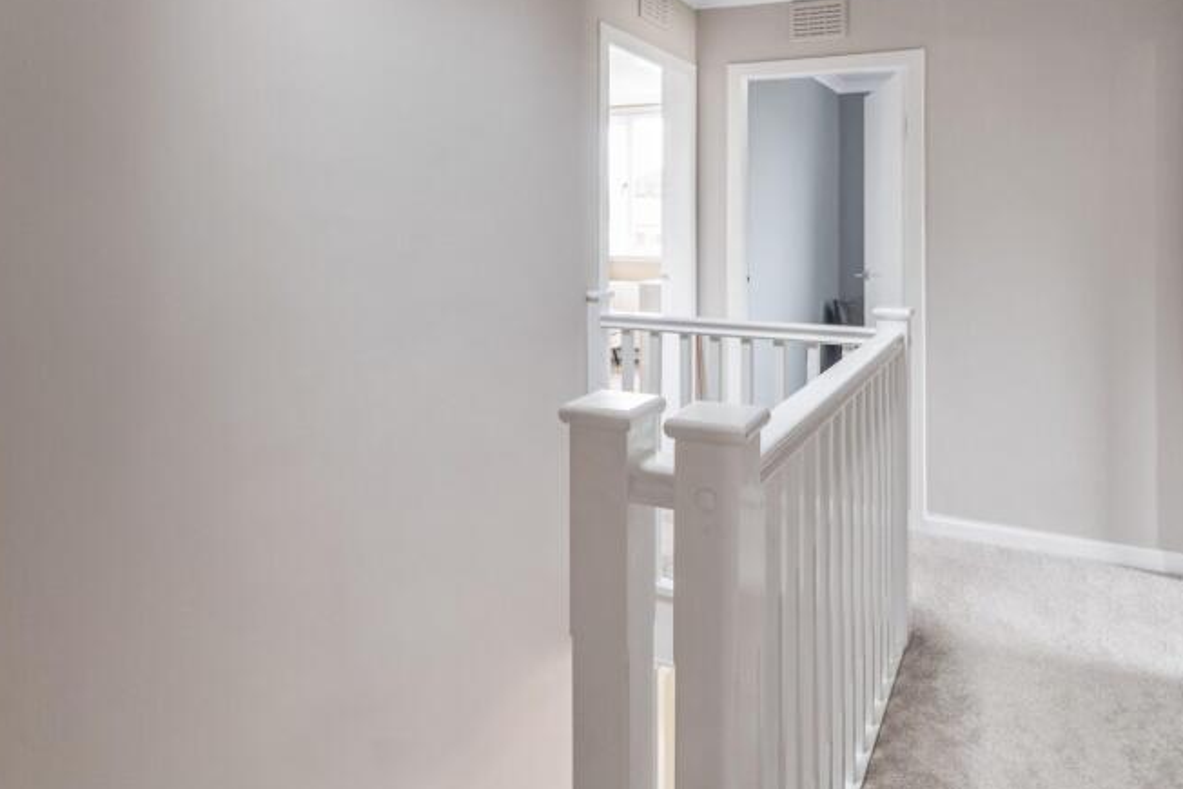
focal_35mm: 22
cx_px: 673
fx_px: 723
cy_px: 258
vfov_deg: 56.0
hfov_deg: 78.1
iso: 640
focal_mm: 14
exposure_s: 1/15
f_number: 8
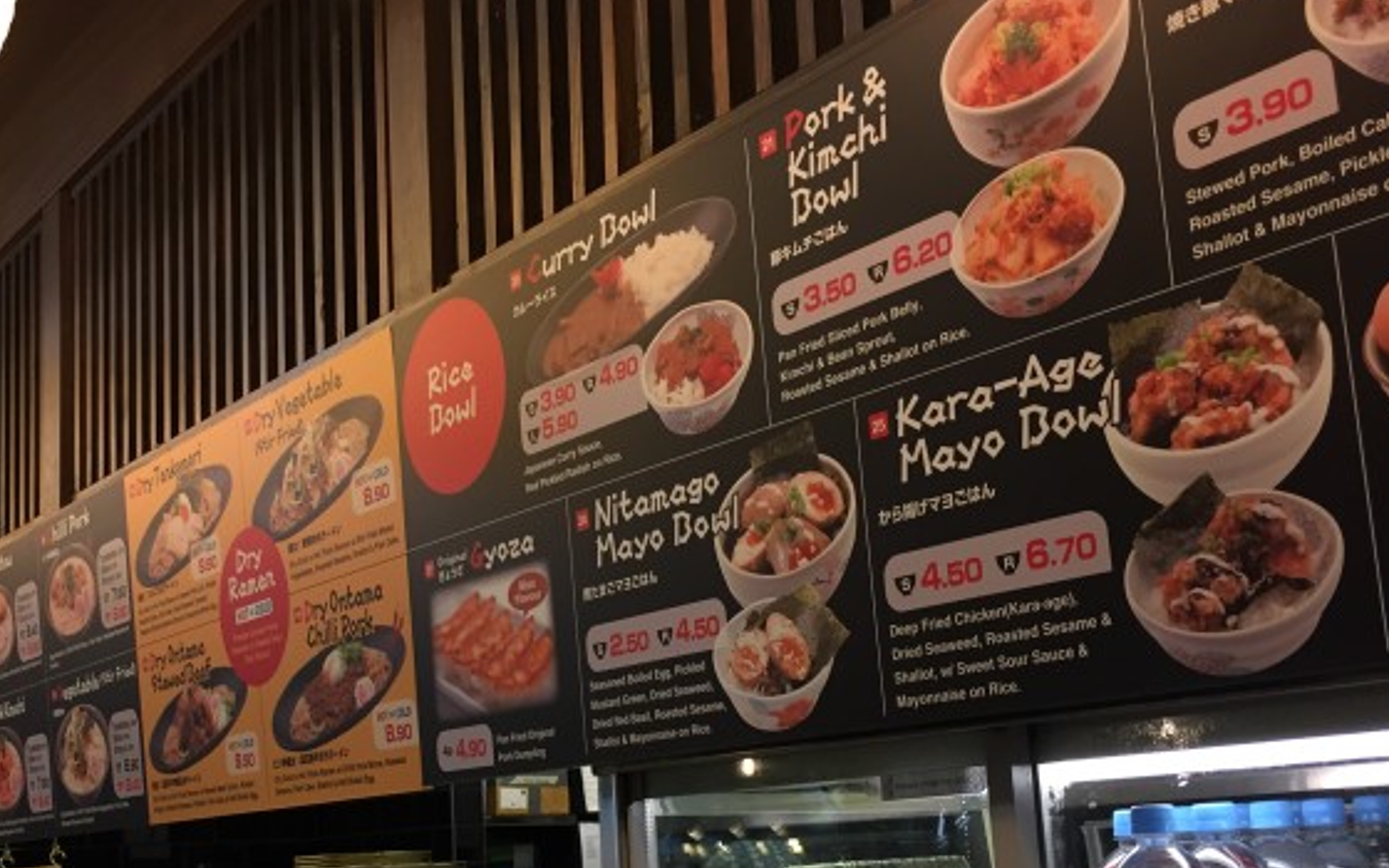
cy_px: 626
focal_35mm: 45
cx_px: 496
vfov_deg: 28.3
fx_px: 1703
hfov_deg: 43.9
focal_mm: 4.15
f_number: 2.2
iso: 80
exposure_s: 1/30
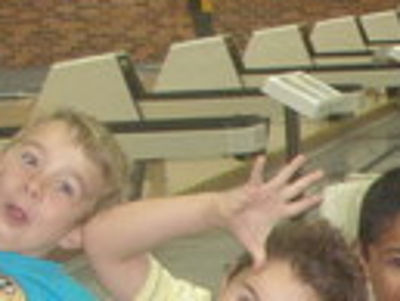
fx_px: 2174
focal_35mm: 188
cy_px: 450
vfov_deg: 7.8
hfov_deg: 9.7
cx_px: 816
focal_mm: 6.7
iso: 250
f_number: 3.5
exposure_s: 1/30
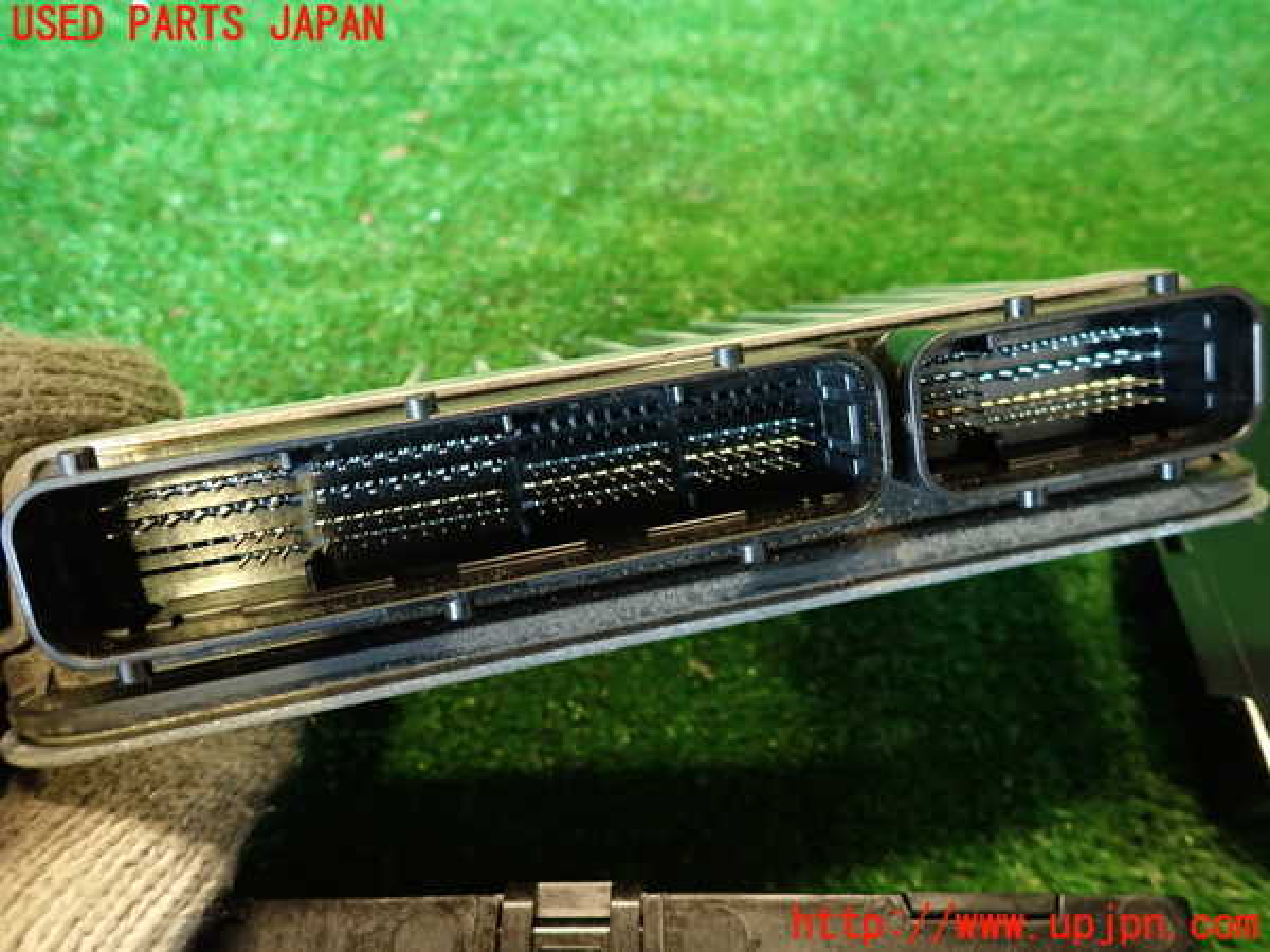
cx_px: 635
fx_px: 917
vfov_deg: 54.9
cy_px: 476
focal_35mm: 25
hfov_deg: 69.4
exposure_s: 1/30
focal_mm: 4.5
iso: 320
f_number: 2
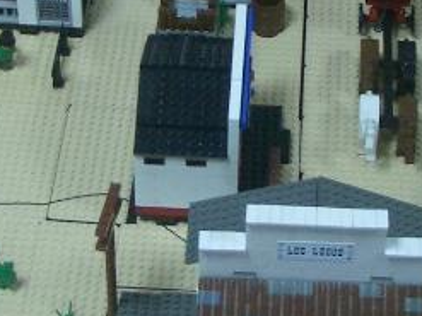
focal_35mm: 145
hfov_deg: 13.6
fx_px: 1767
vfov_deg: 10.1
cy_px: -5
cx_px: 304
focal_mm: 5.8
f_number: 2.6
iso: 100
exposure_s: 1/25
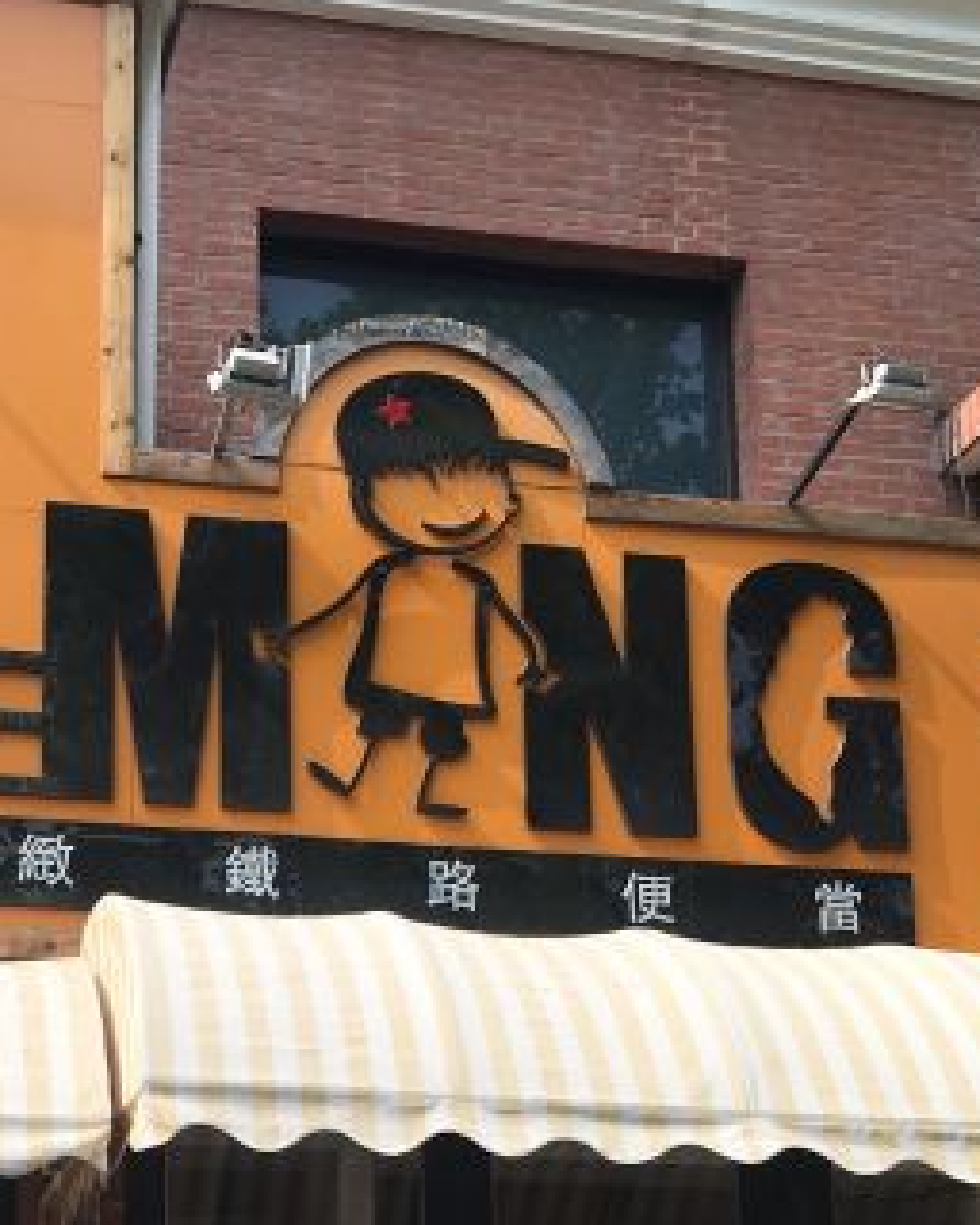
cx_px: 144
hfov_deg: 24.1
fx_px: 2248
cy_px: 1164
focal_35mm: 62
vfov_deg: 28.9
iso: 25
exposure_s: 1/674
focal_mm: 4.15
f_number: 2.2
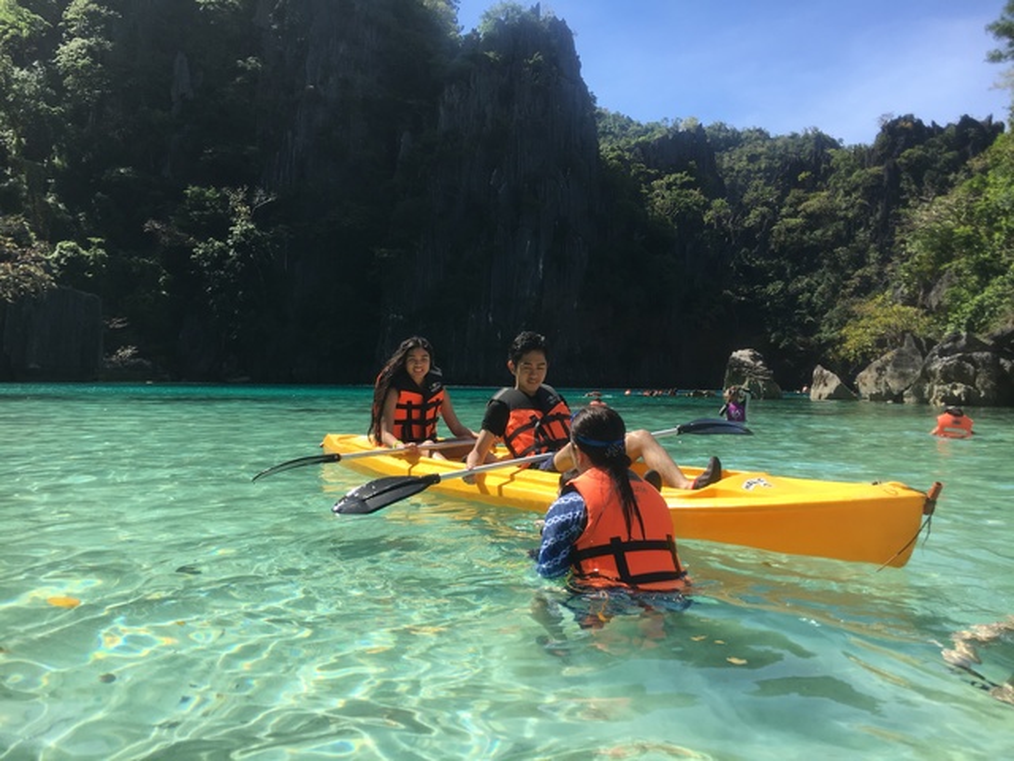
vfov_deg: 48.2
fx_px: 849
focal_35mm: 29
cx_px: 507
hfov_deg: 61.7
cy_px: 380
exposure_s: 1/1148
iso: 25
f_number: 2.2
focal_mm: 4.15
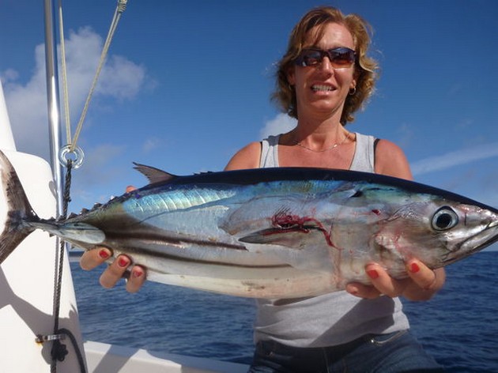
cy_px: 186
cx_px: 249
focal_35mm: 28
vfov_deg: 49.7
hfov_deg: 63.5
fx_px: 403
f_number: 10
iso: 100
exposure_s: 1/200
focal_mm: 4.9
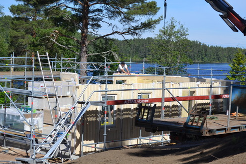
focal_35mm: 84
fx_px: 570
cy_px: 82
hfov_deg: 24.3
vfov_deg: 16.3
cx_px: 123
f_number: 8
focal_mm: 55
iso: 100
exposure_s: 1/250
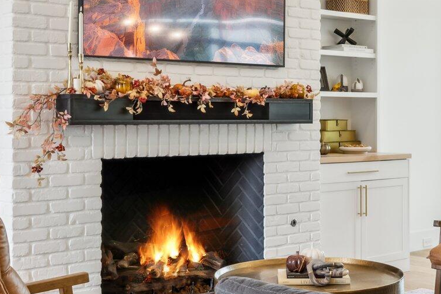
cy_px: 106
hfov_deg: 30.6
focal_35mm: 65
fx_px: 796
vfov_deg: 20.8
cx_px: 318
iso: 320
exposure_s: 1/25
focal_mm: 24
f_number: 7.1
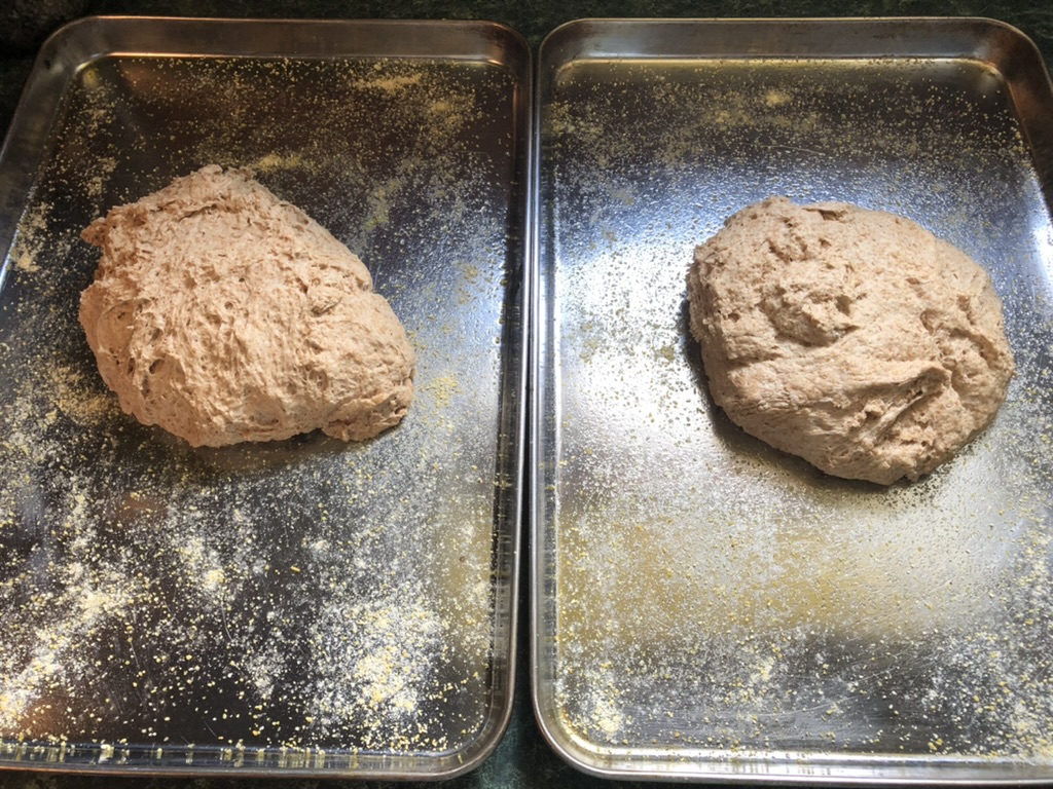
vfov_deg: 49.7
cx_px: 526
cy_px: 394
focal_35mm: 28
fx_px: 852
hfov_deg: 63.4
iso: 25
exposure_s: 1/30
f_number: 1.8
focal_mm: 3.99
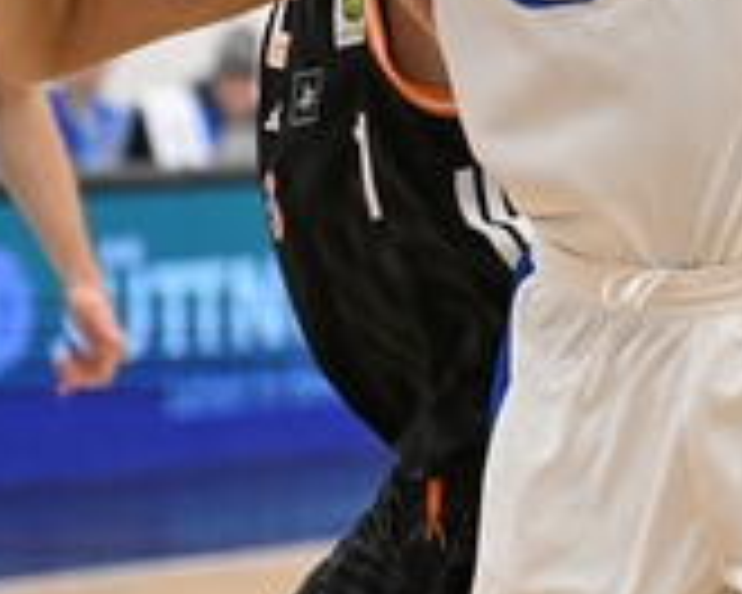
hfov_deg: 5.1
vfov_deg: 4.1
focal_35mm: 376
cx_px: 742
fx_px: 8257
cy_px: -72
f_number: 2.8
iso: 11400
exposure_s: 1/2000
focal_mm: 110
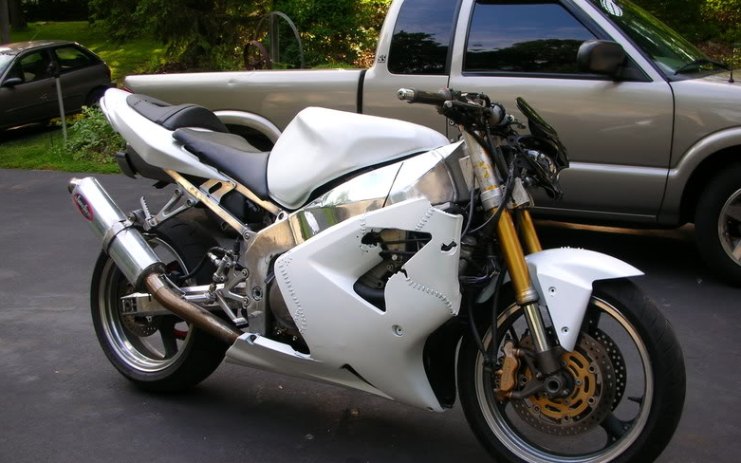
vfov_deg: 33.5
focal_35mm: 38
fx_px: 767
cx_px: 377
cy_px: 256
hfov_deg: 51.5
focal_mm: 5.8
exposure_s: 1/118
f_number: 3
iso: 50
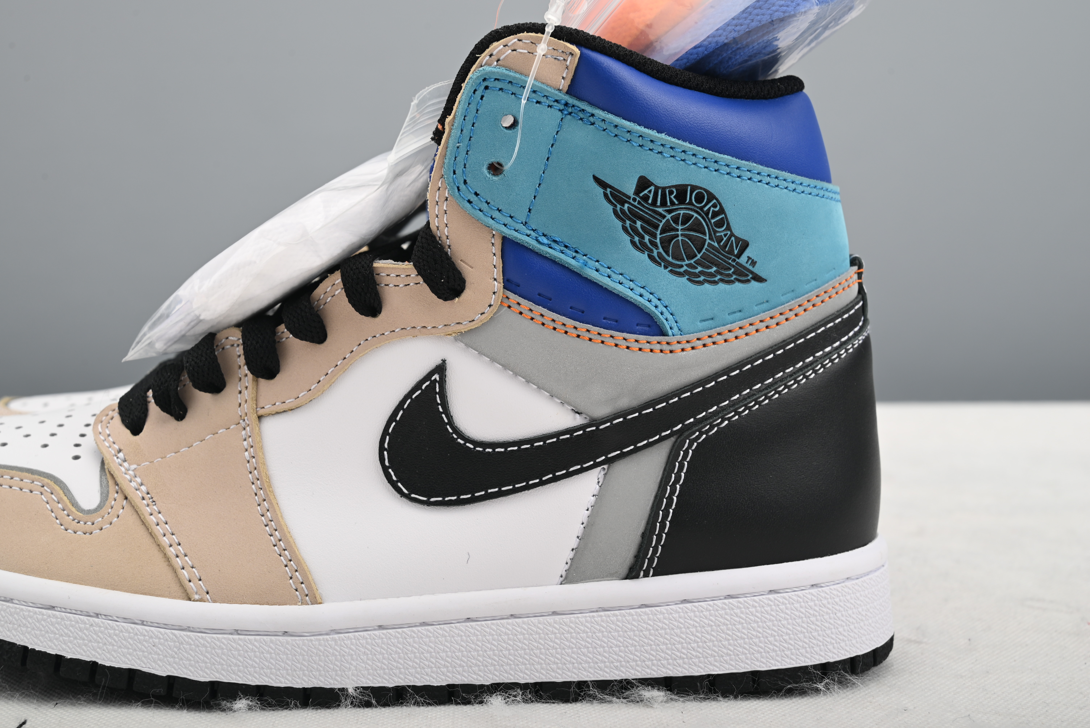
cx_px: 545
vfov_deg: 29.3
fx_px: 1393
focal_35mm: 46
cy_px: 364
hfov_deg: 42.7
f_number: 11
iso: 100
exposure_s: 1/200
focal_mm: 46
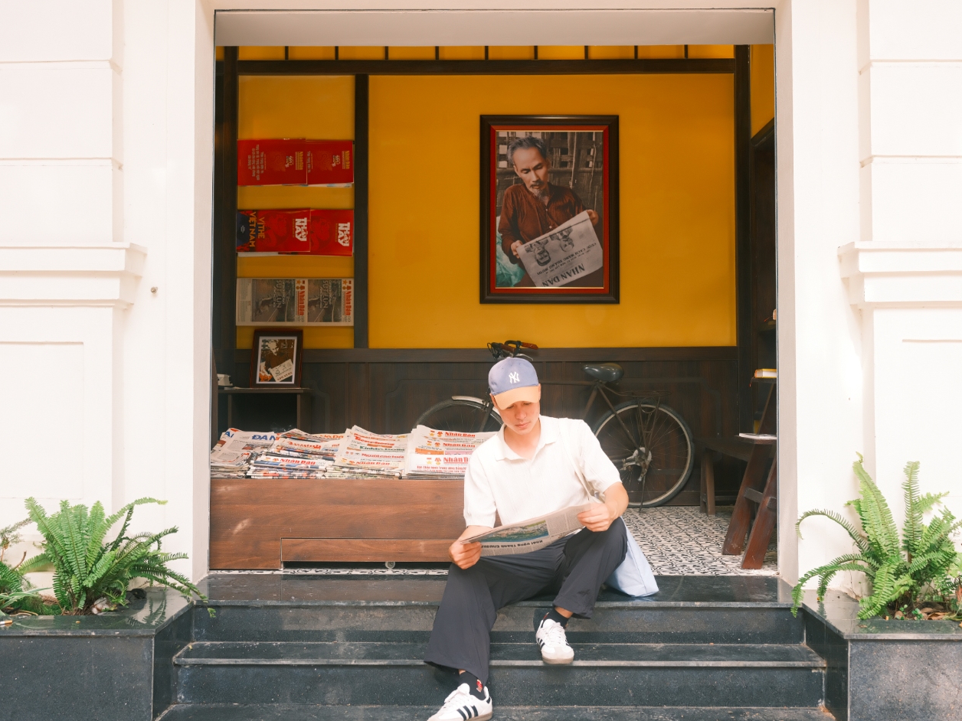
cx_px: 475
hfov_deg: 43.8
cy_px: 346
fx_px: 1195
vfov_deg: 33.6
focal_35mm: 43
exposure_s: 1/100
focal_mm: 45
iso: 250
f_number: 5
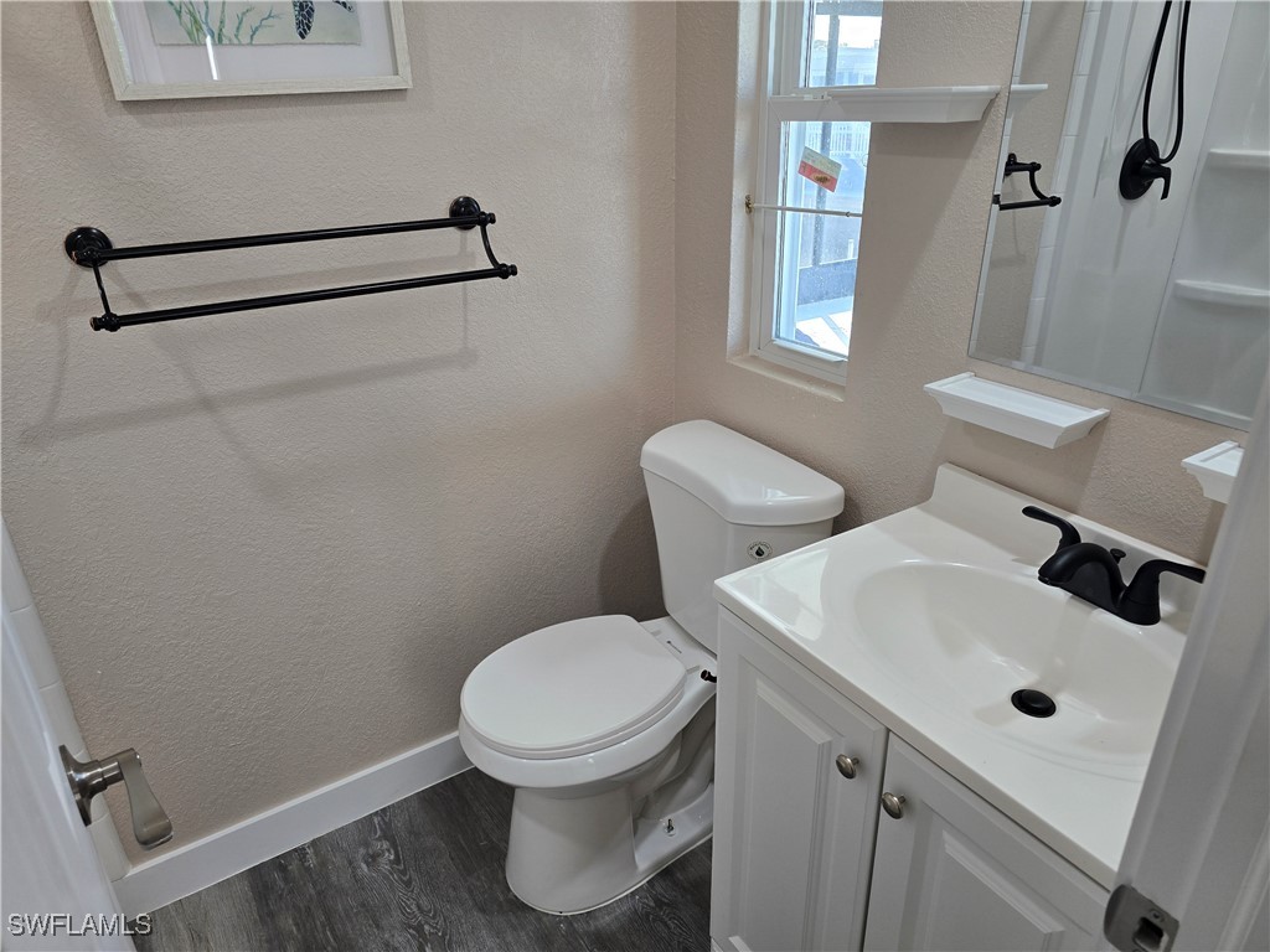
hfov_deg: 73.9
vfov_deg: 58.9
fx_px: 844
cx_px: 635
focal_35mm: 23
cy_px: 476
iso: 100
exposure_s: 1/120
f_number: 1.7
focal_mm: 6.3
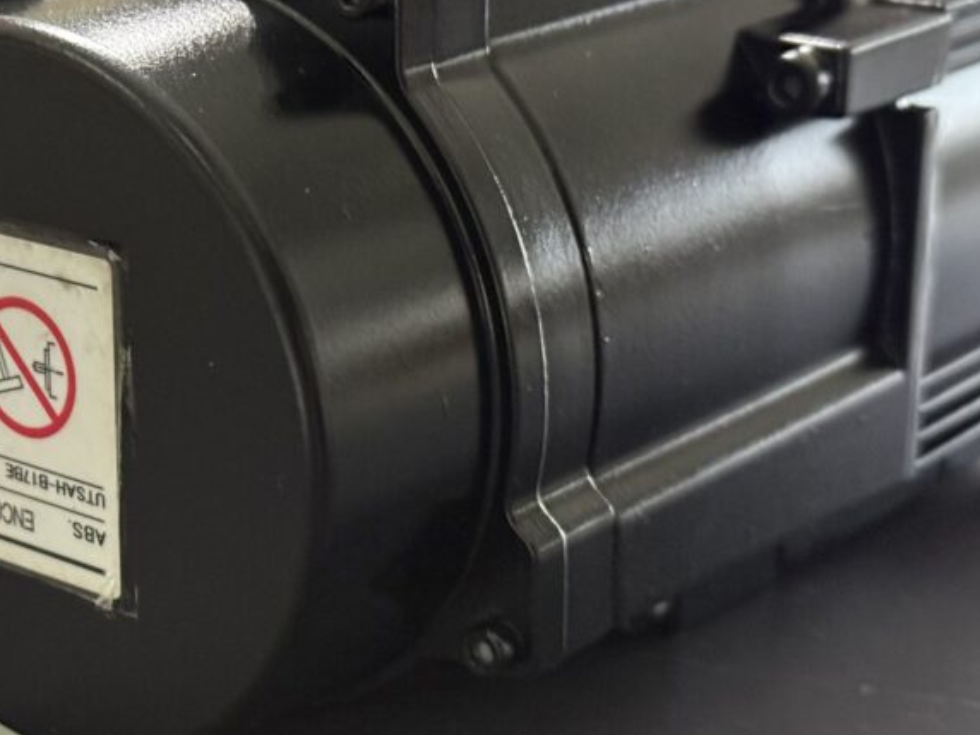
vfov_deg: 17.2
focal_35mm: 86
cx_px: 223
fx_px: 2435
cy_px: 430
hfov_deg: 22.5
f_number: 1.78
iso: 500
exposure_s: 1/33
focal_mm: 6.76
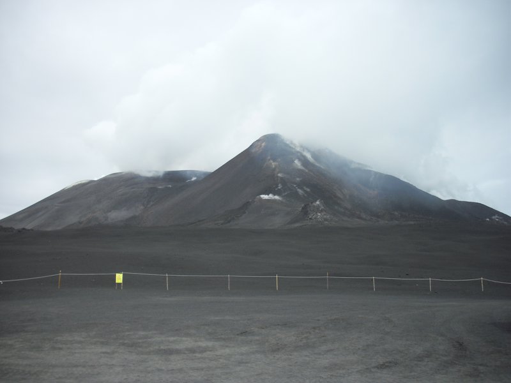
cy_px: 192
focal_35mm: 38
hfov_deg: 49.0
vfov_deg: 37.7
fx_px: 561
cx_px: 256
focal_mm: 6.2
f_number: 8
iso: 100
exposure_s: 1/200
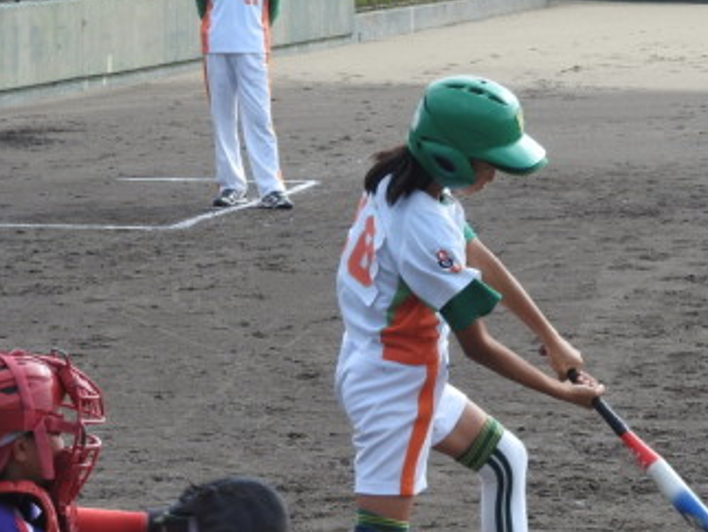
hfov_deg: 9.2
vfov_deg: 7.0
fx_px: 4380
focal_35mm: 214
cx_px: 567
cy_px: 328
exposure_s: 1/320
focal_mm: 20.6
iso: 100
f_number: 5
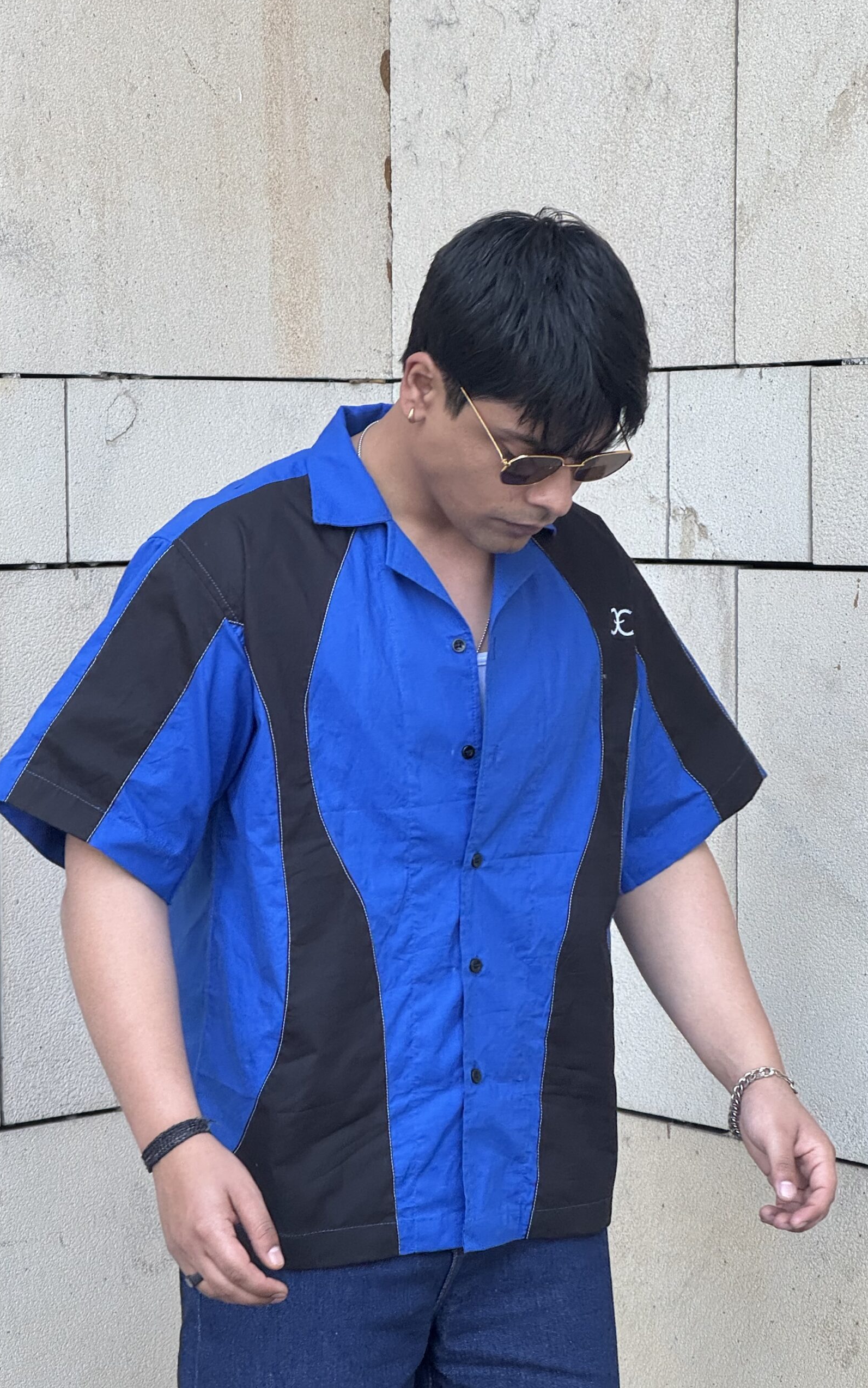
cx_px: 398
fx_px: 3103
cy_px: 691
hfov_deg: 15.9
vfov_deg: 25.2
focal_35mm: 82
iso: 100
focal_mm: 9
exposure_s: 1/99
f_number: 2.8
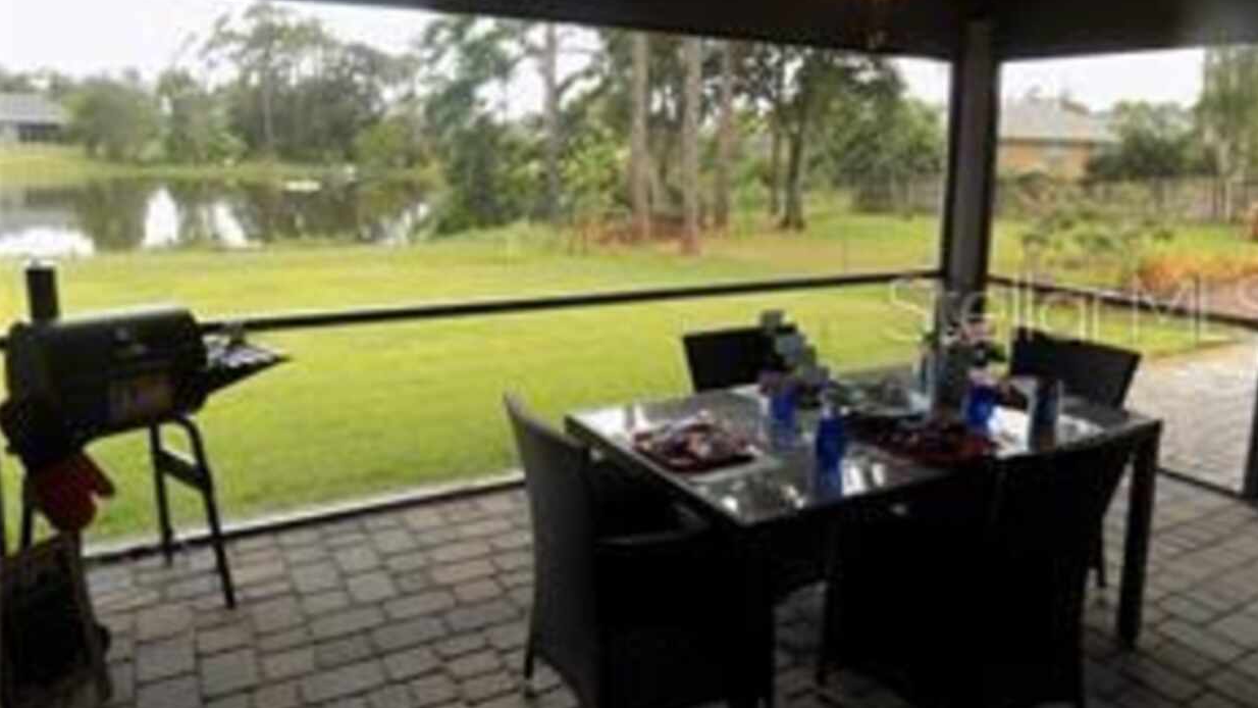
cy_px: 305
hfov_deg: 71.9
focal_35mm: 26
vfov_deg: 44.3
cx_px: 648
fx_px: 867
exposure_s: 1/100
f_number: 3.1
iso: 80
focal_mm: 4
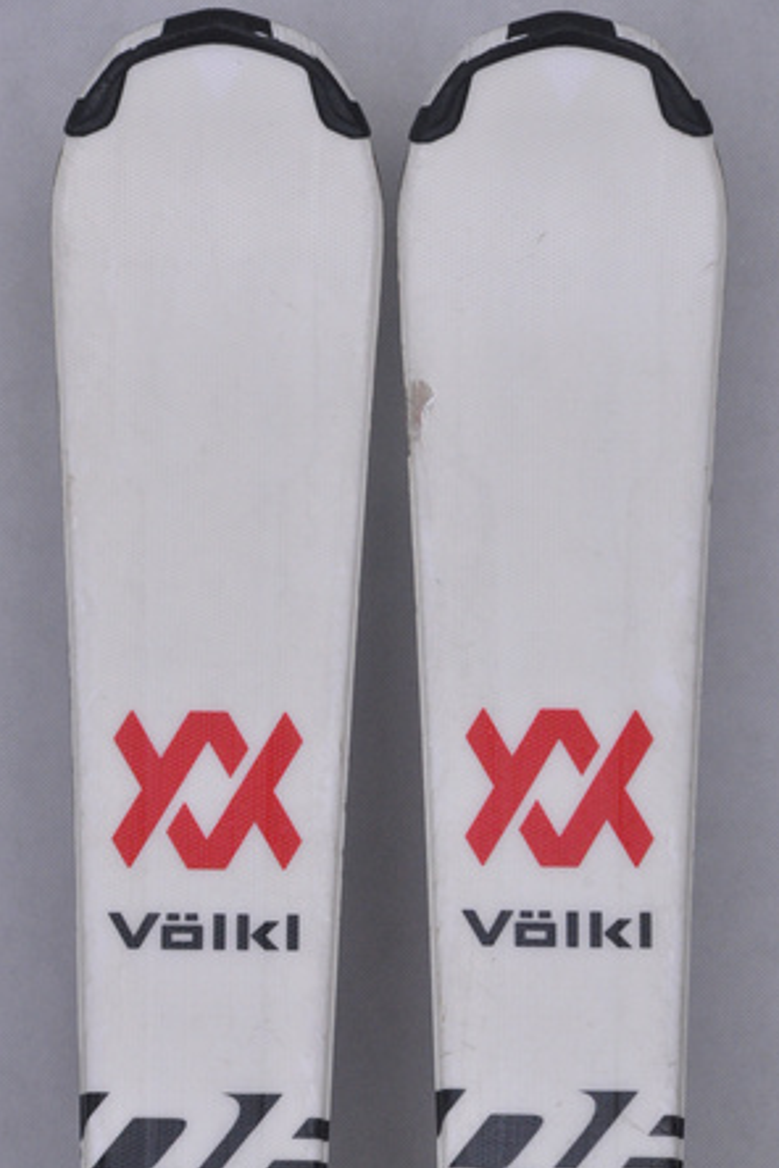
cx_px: 391
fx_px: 5177
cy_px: 587
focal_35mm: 160
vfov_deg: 12.9
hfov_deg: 8.6
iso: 3200
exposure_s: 1/125
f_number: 11
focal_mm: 105
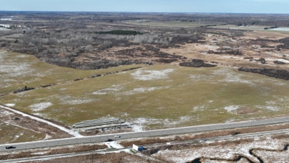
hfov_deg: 51.6
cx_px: 154
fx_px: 299
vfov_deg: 30.0
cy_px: 119
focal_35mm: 39
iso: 100
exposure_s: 1/1600
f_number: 2.8
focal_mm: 12.29
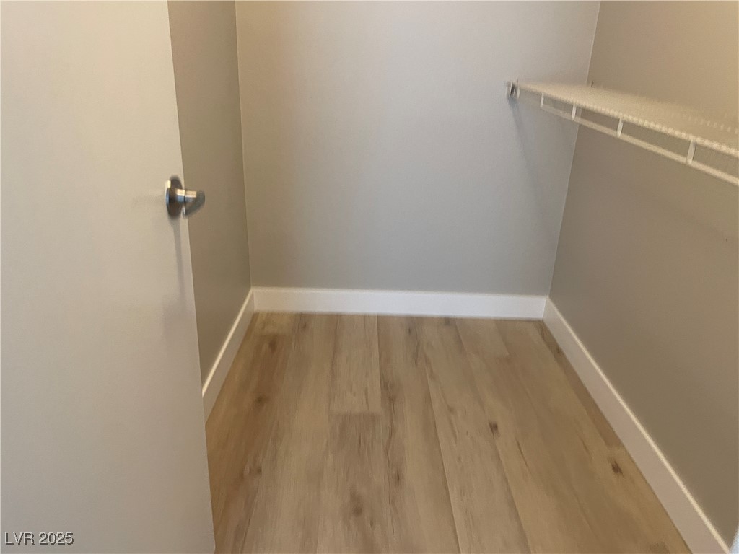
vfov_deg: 53.1
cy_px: 277
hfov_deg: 67.3
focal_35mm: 26
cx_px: 370
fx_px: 555
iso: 200
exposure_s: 1/60
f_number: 1.6
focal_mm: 4.2
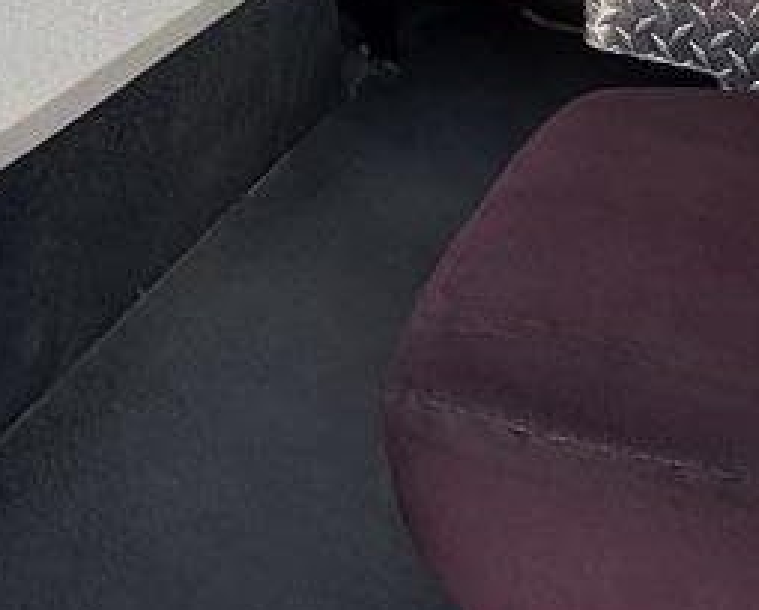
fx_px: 1237
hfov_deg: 33.9
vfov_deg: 20.6
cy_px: -449
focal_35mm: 55
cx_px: 269
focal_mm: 2.22
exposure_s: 1/200
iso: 64
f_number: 2.2
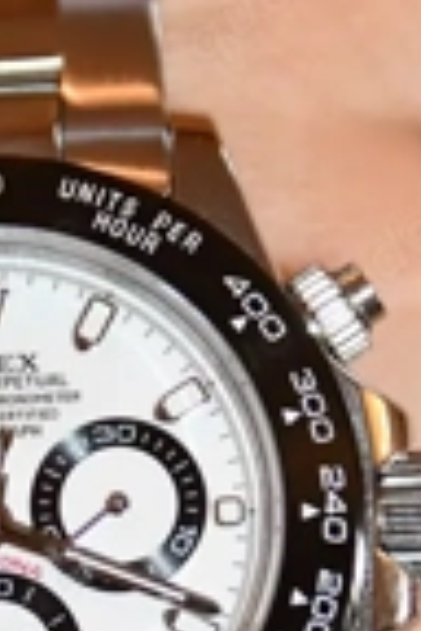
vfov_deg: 3.0
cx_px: 4
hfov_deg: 2.0
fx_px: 11892
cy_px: 456
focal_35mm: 678
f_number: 6
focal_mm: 145
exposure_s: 1/60
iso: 3600
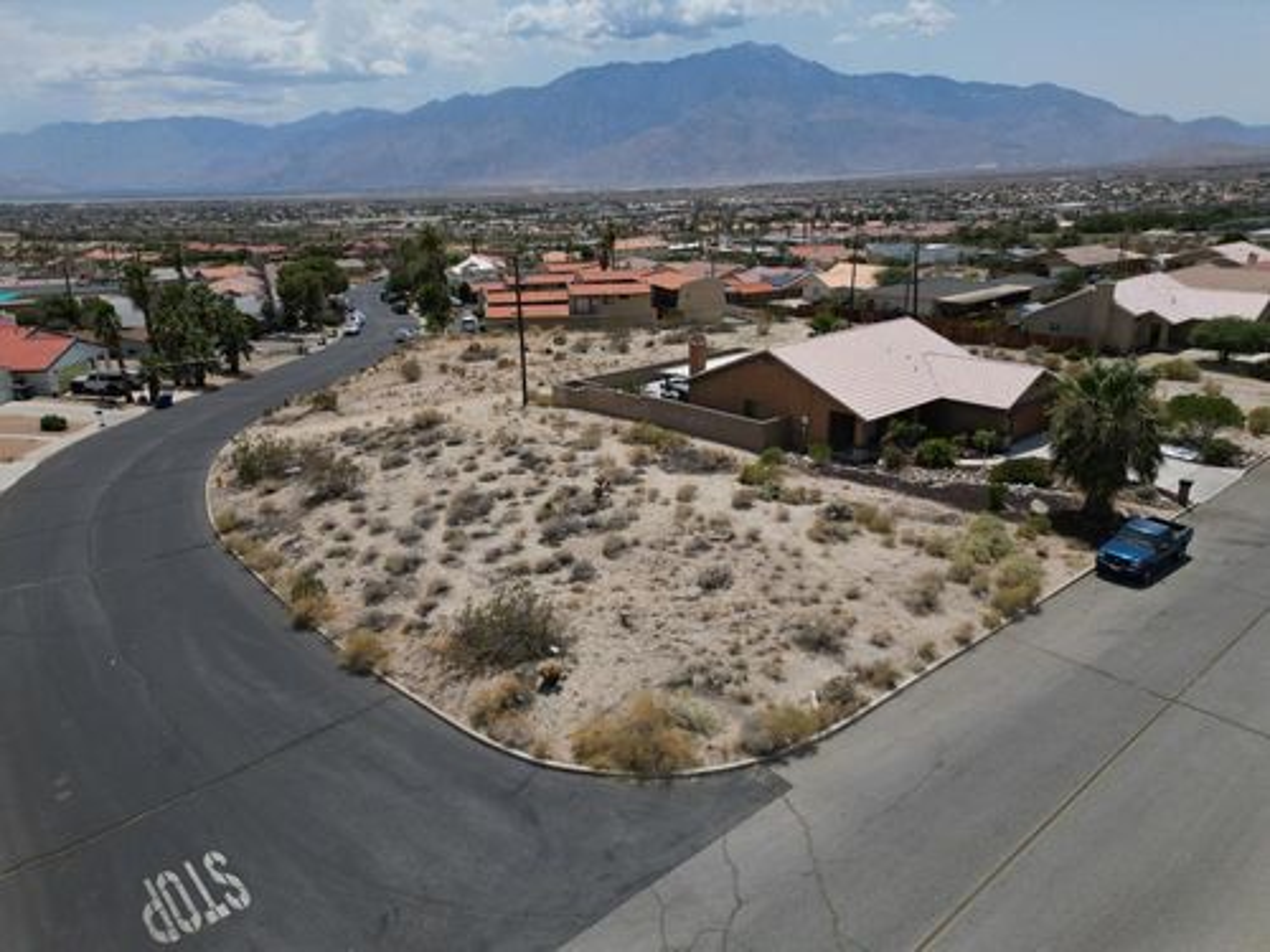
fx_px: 881
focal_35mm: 24
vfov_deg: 56.8
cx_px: 635
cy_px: 476
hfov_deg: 71.6
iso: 110
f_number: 1.7
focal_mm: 6.72
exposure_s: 1/40
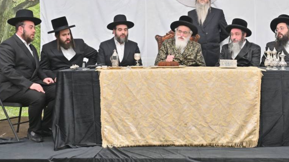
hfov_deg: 33.7
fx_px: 475
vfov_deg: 19.3
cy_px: 40
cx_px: 173
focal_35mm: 62
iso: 800
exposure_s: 1/160
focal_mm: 44
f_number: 4
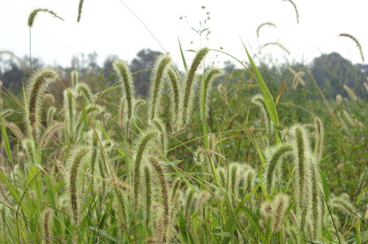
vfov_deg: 15.2
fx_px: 919
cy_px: 122
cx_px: 184
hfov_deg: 22.6
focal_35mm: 90
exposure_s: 1/1600
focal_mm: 60
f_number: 13
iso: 3200
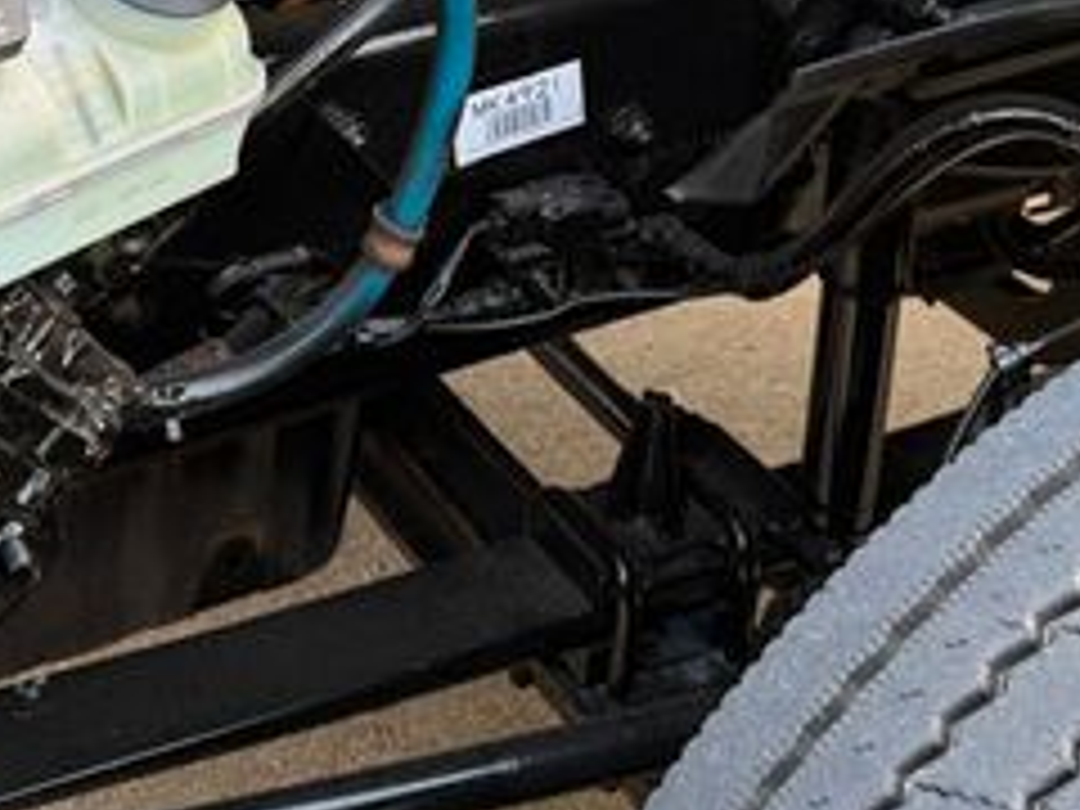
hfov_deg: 30.0
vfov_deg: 20.8
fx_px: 1997
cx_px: 328
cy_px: -252
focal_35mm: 64
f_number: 1.78
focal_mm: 6.76
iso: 100
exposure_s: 1/370
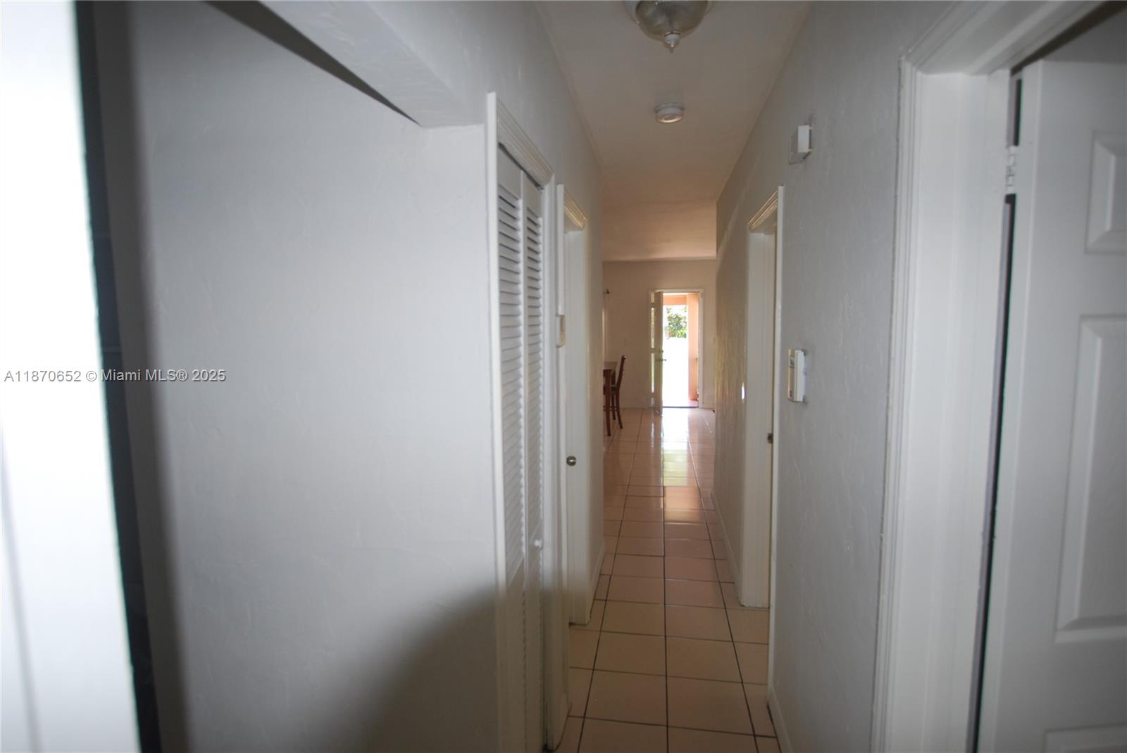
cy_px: 376
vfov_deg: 67.5
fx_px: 564
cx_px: 564
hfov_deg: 89.9
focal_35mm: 18
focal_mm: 12
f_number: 3.5
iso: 200
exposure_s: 1/60
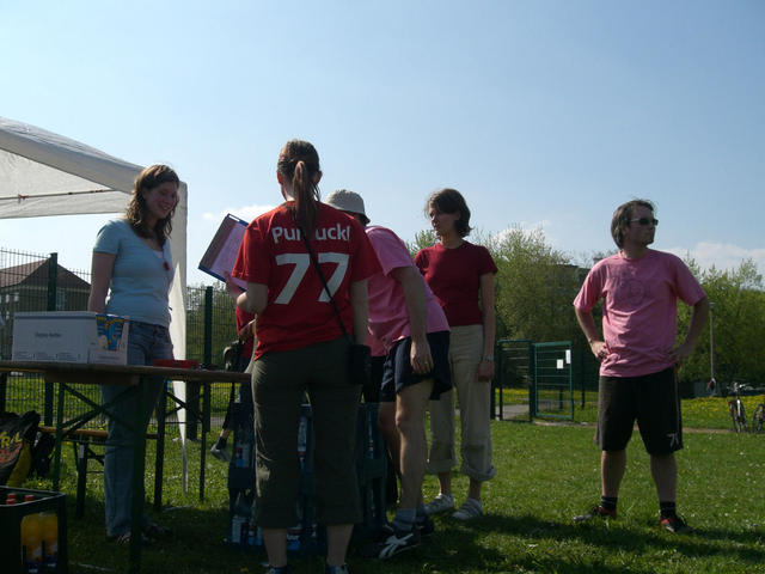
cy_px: 287
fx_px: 840
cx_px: 382
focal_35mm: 38
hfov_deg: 49.0
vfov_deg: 37.7
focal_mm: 6.3
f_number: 4.4
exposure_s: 1/800
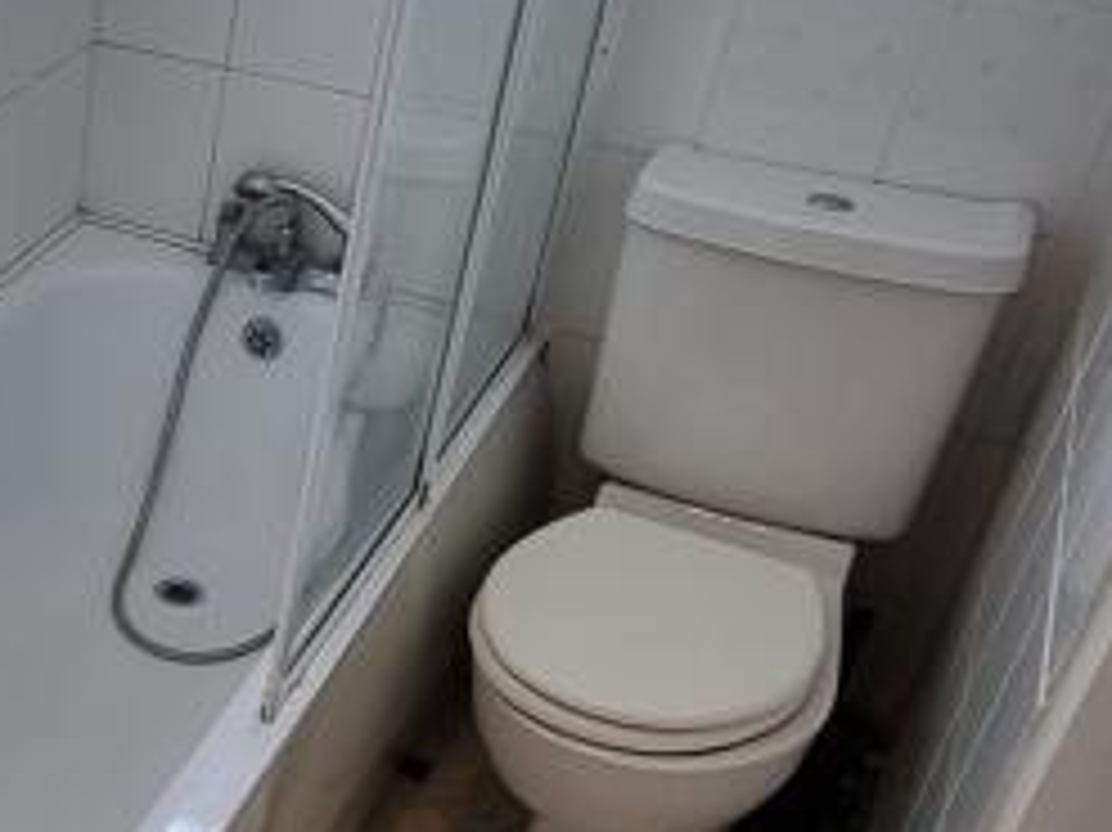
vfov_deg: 26.8
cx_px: -171
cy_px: 594
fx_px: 1734
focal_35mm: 54
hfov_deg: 30.9
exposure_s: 1/50
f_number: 2.2
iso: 50
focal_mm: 2.2
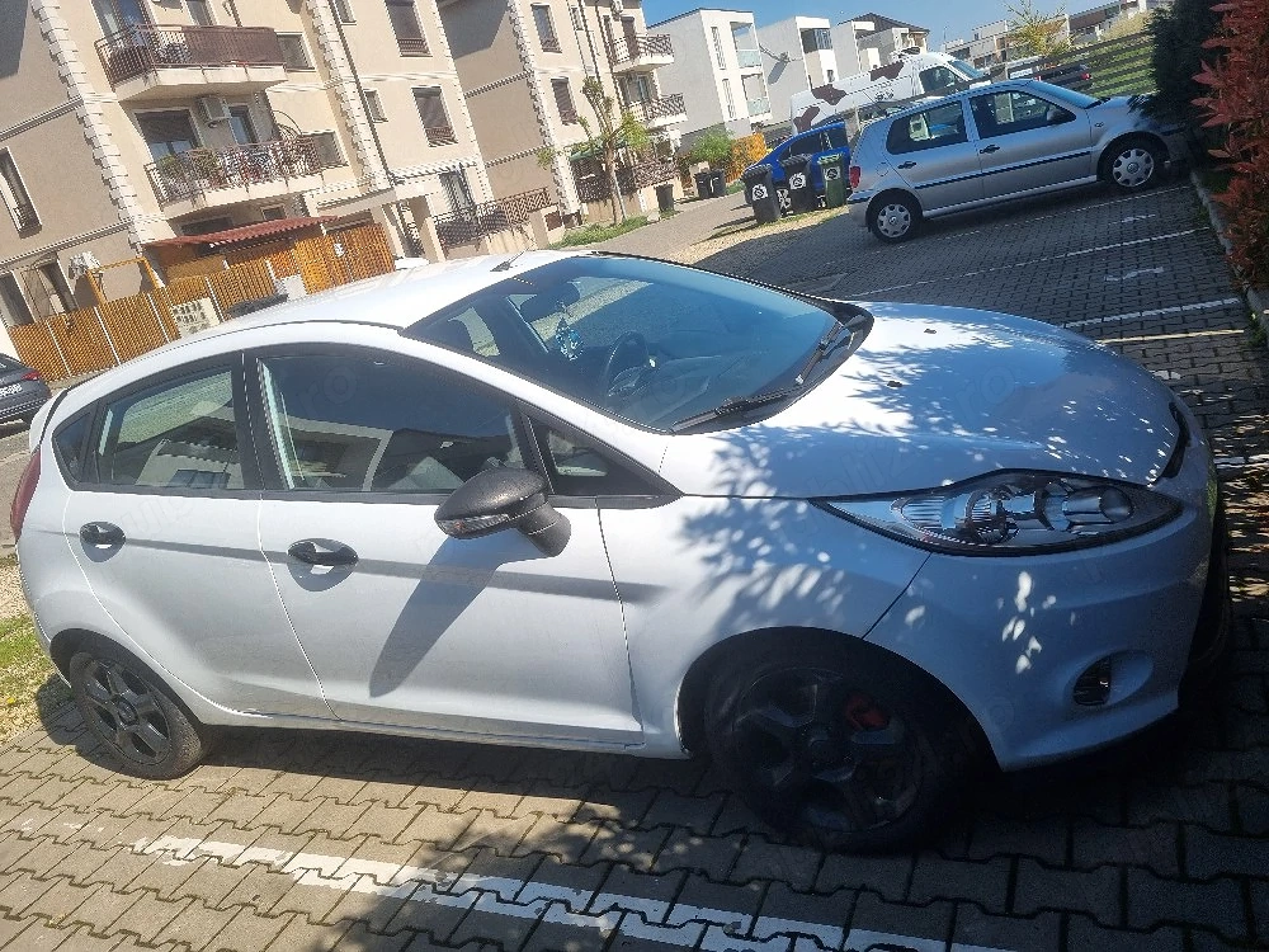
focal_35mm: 26
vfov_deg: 53.1
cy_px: 476
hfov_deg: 67.3
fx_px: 953
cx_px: 634
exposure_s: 1/3333
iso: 50
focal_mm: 5.4
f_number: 1.8
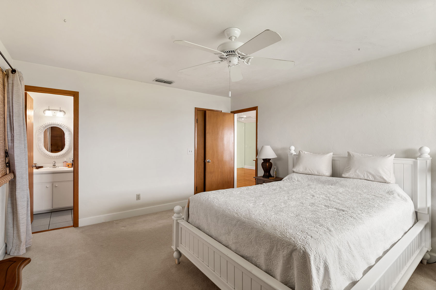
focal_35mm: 17
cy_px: 145
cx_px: 218
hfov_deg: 93.3
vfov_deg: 70.4
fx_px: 206
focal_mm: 17
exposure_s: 1/2
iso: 250
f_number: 8
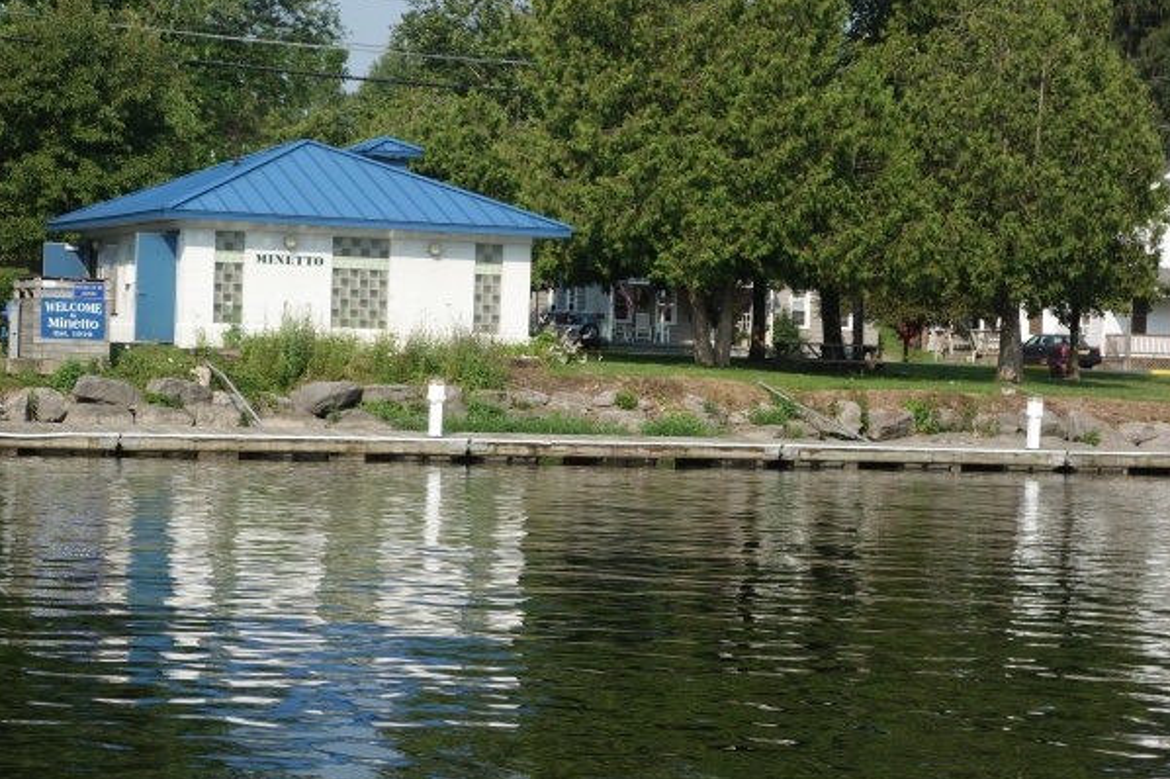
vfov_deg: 13.8
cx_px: 436
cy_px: 469
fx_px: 3216
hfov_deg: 20.6
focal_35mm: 99
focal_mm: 27.54
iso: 125
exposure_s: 1/500
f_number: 5.6
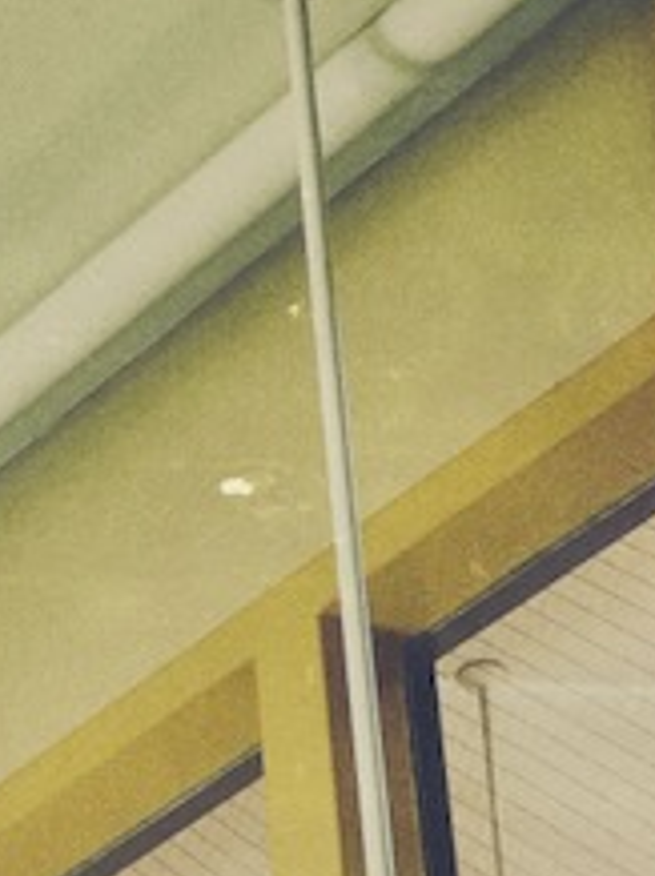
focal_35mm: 153
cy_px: 960
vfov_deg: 12.7
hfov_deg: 9.6
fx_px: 3868
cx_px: 8
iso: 160
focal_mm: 6
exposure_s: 1/120
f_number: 2
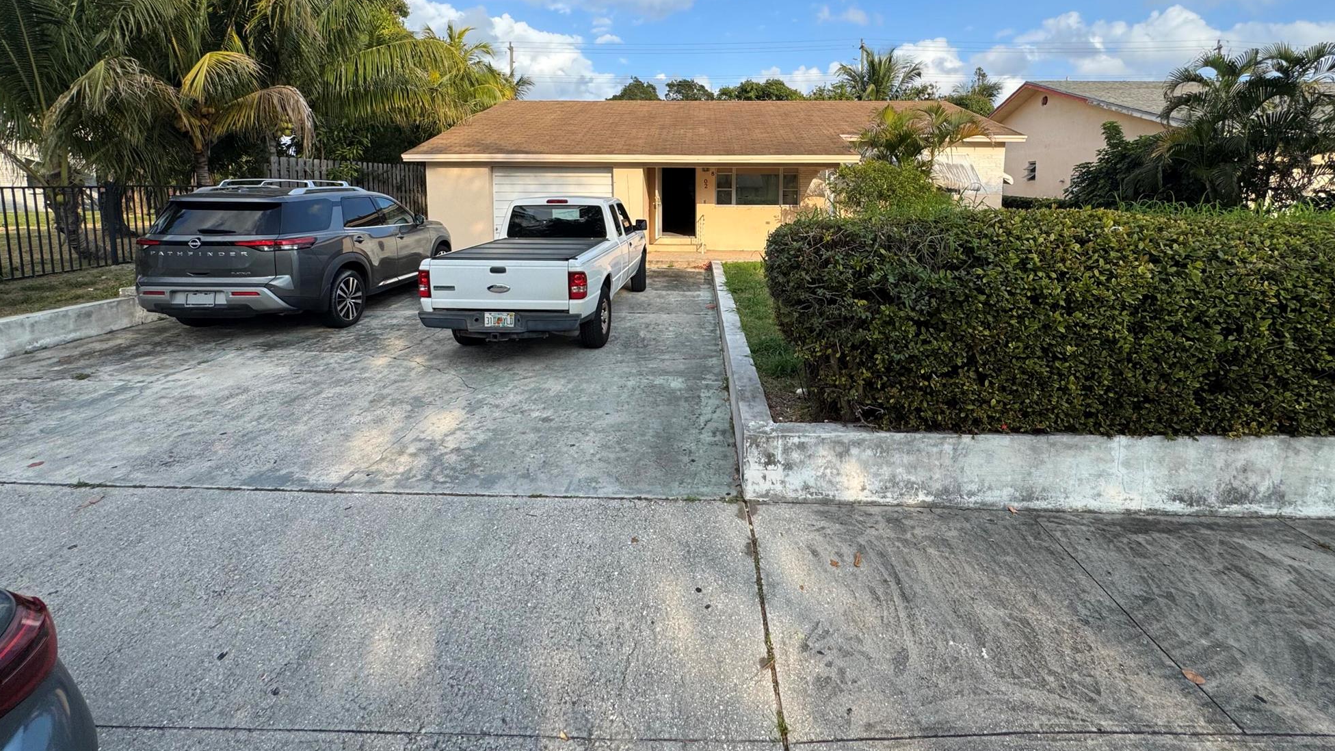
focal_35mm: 16
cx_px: 694
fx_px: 566
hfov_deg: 99.3
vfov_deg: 65.2
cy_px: 245
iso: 50
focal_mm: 2.22
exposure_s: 1/1178
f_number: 2.2
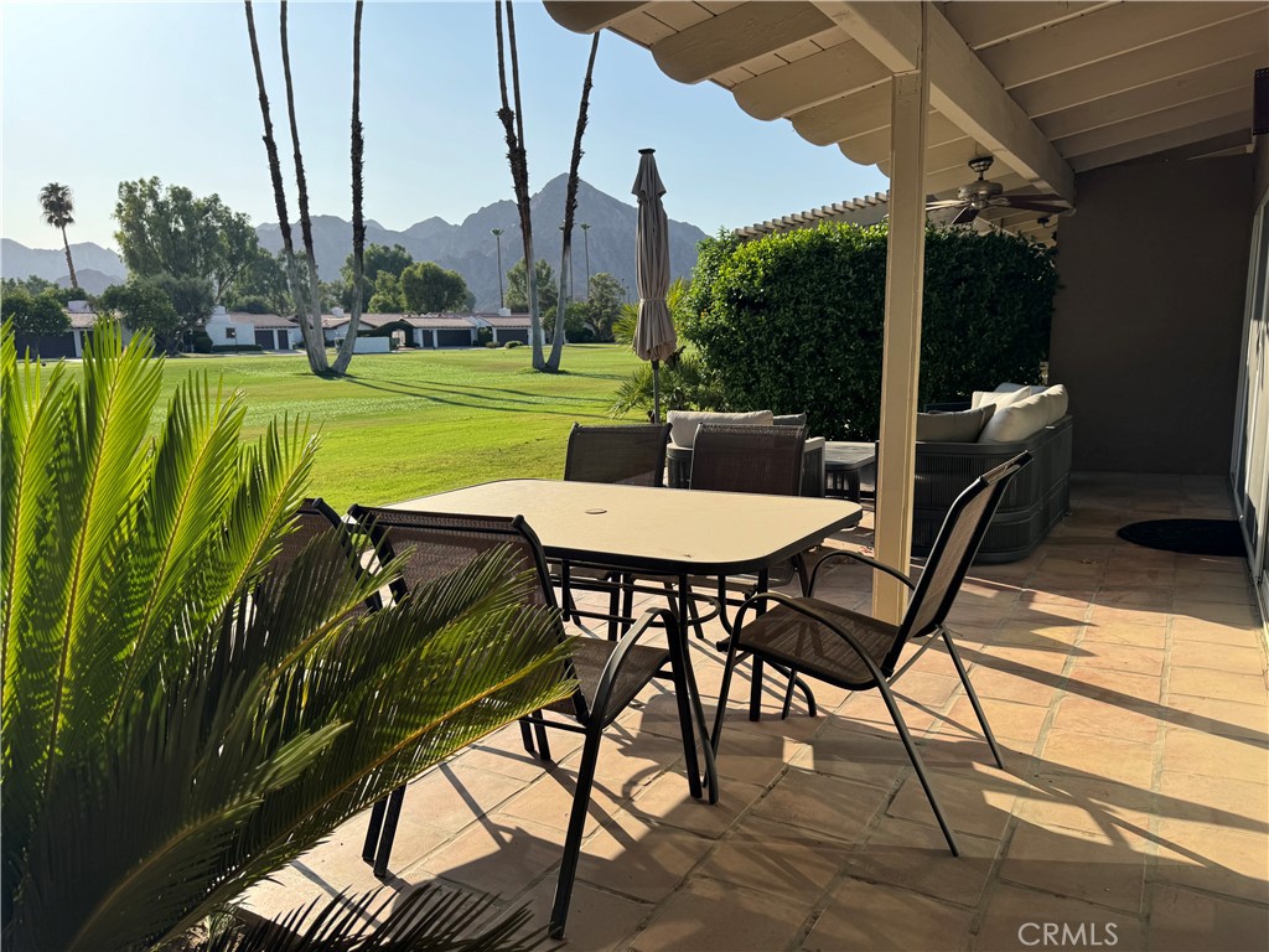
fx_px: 880
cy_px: 476
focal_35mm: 24
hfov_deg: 71.6
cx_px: 634
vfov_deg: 56.8
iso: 80
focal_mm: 6.76
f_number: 1.78
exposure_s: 1/3802
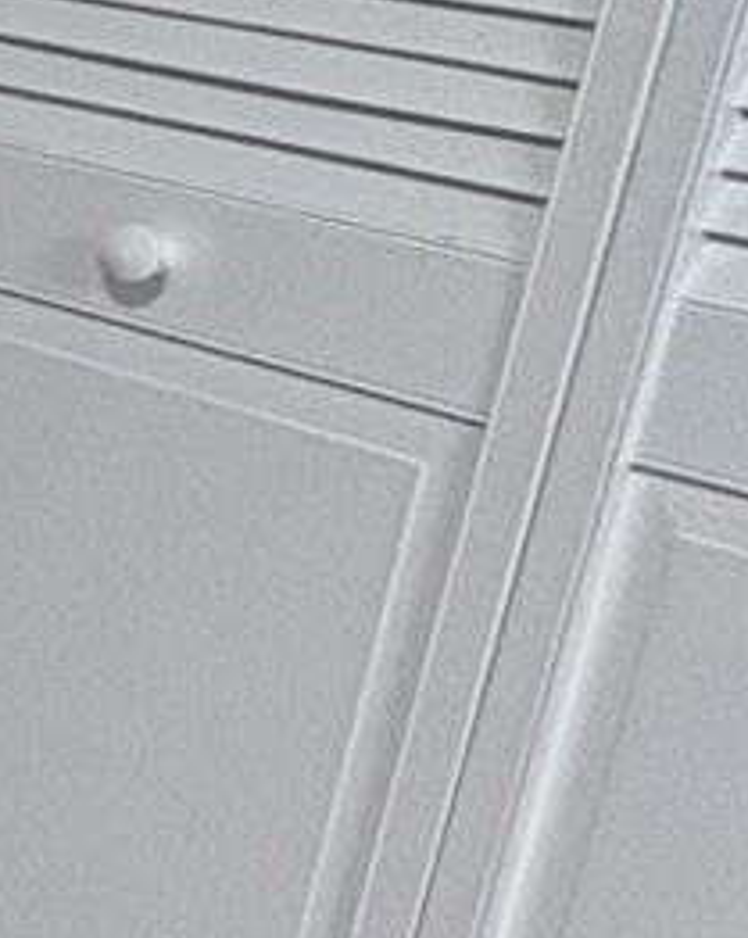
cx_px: -2734
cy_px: 147
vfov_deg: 17.8
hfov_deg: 6.9
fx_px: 2966
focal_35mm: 107
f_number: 2.2
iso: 125
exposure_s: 1/60
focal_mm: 2.22
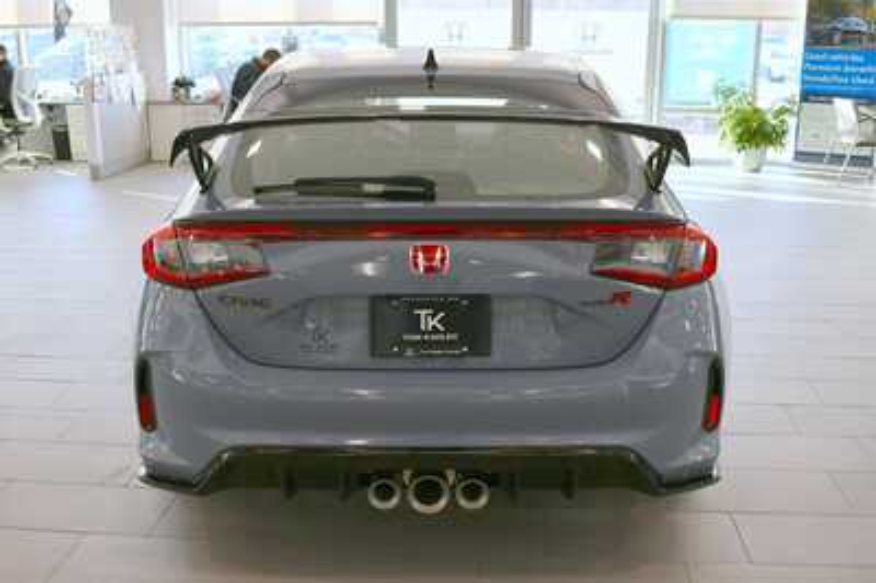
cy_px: 292
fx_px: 802
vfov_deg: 39.9
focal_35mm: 33
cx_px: 438
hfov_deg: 57.3
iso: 400
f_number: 5
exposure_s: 1/250
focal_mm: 22
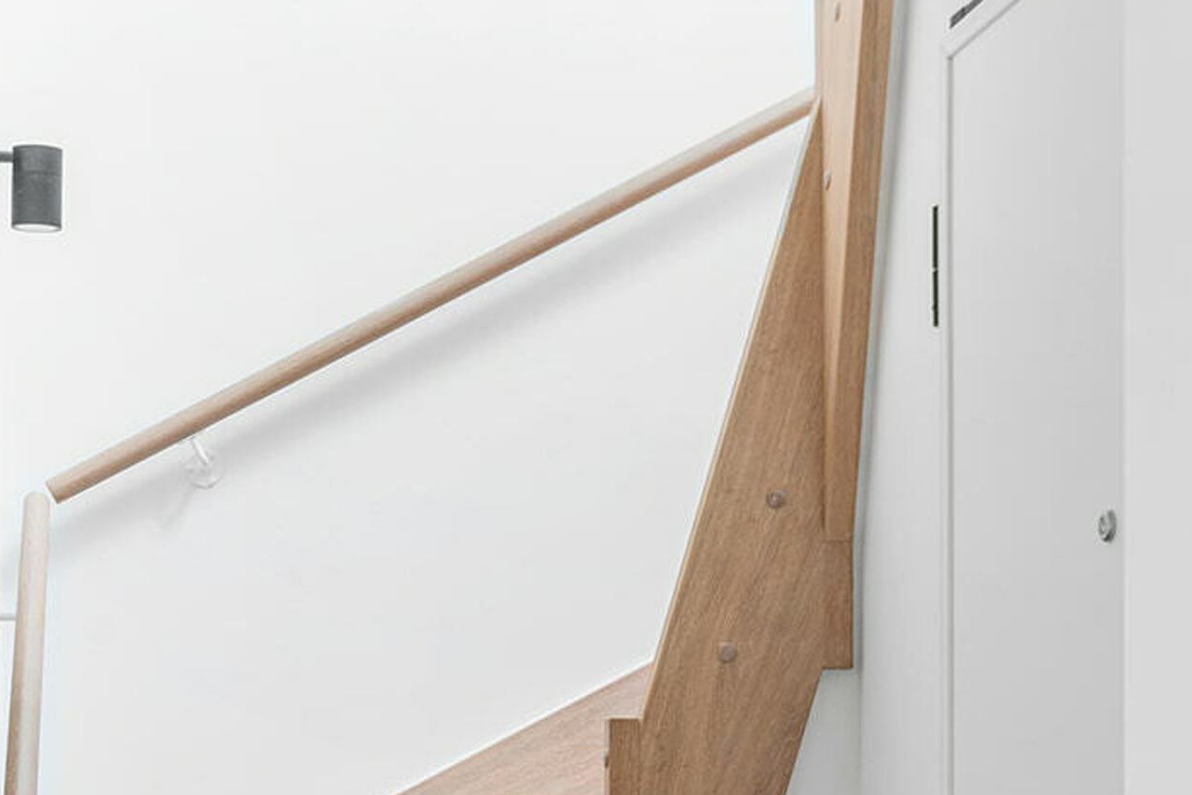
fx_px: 2649
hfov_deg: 25.1
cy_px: 858
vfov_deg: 16.6
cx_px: 337
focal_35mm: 80
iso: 800
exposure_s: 1/13
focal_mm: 35
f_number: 7.1
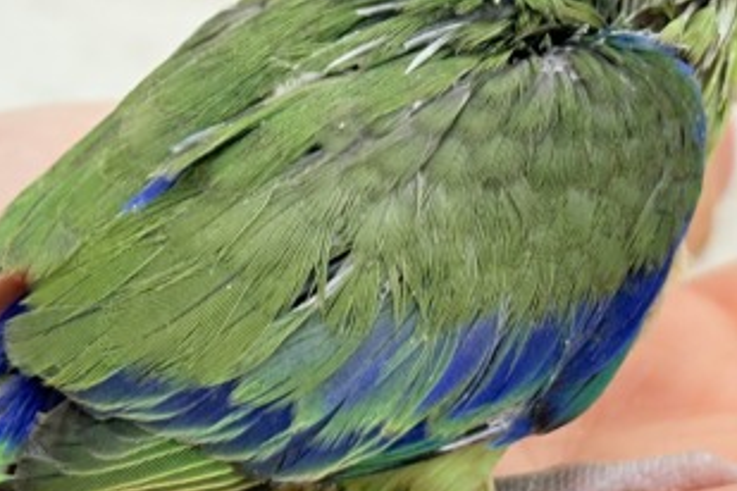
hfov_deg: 18.2
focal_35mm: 112
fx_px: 2293
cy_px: 74
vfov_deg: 12.2
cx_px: 434
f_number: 1.6
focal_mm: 5.96
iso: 50
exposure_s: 1/50
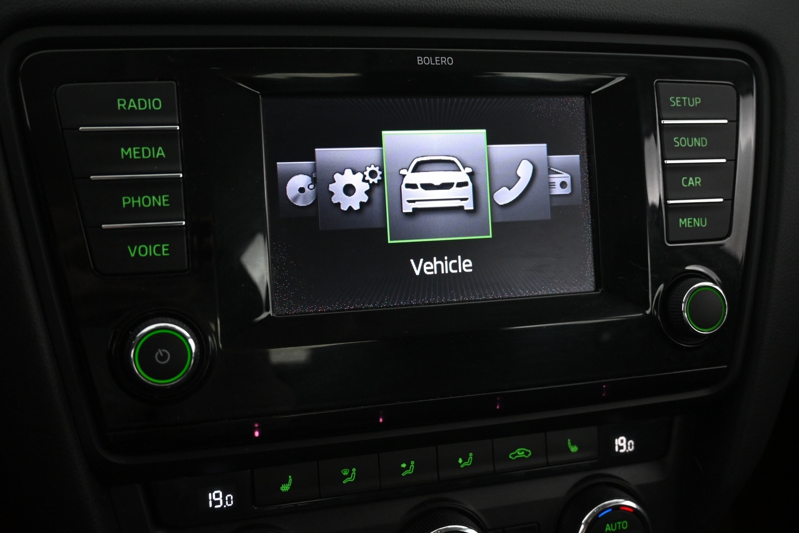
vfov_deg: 36.2
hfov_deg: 52.2
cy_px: 266
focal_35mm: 37
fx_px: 816
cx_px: 400
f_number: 4.2
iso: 2200
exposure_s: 1/40
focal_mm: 24.5
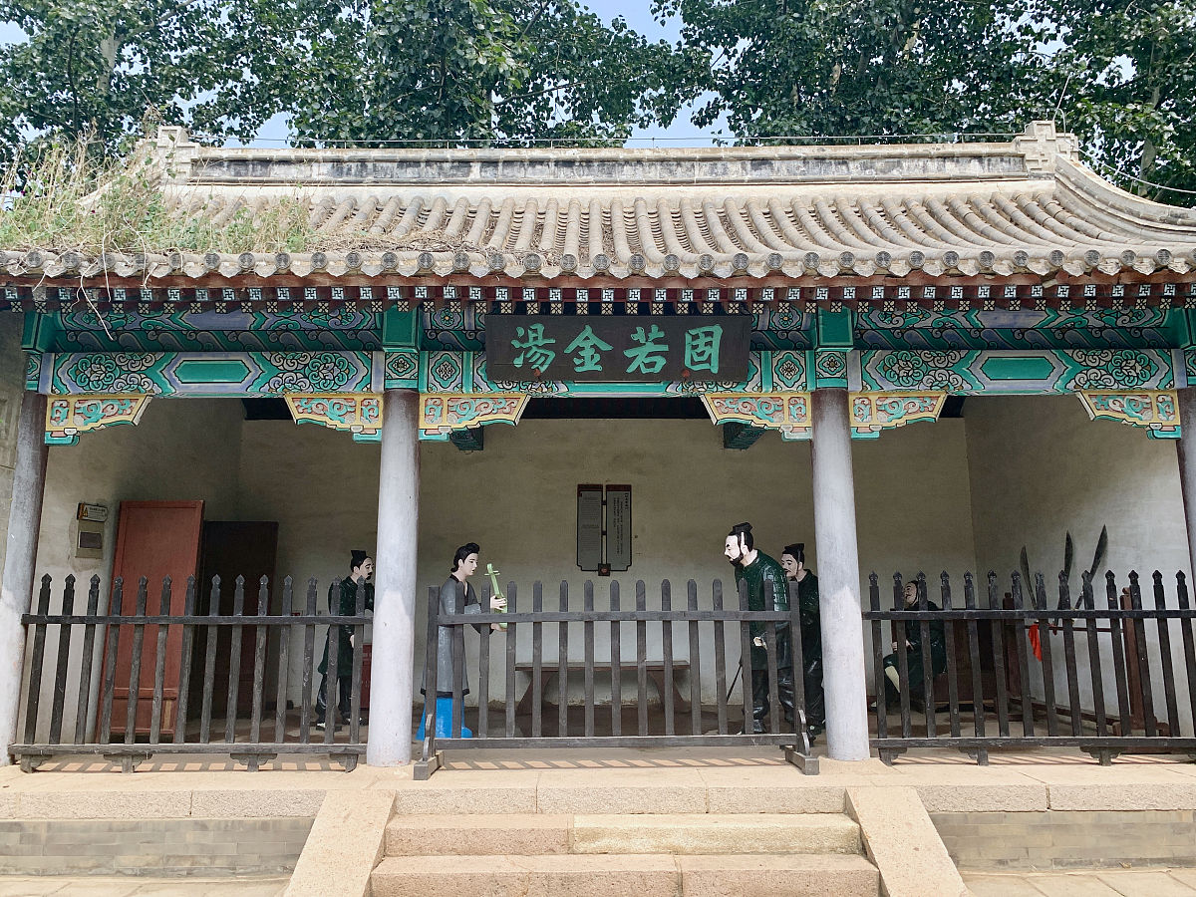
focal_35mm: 26
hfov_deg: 67.3
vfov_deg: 53.1
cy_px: 448
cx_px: 598
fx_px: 898
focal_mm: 4.25
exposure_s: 1/903
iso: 25
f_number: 1.8
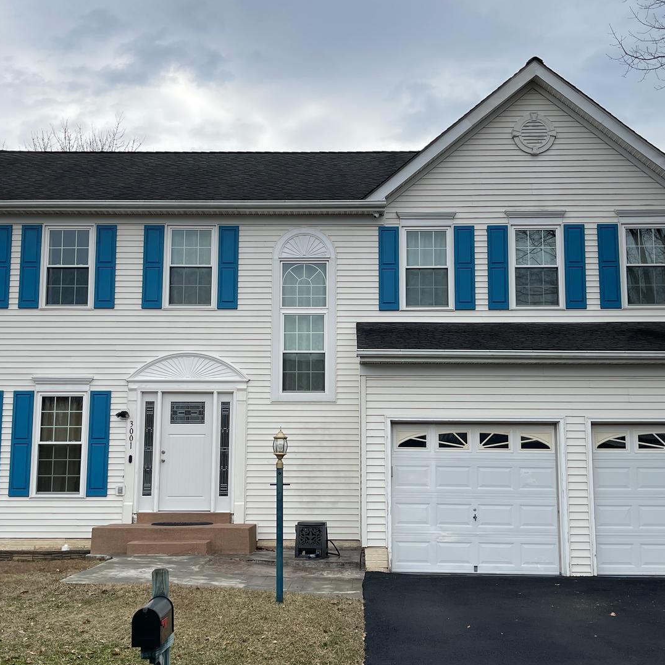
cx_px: 322
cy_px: 354
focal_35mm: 42
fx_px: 913
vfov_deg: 40.0
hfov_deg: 40.0
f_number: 1.6
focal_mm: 5.1
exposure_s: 1/3165
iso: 32
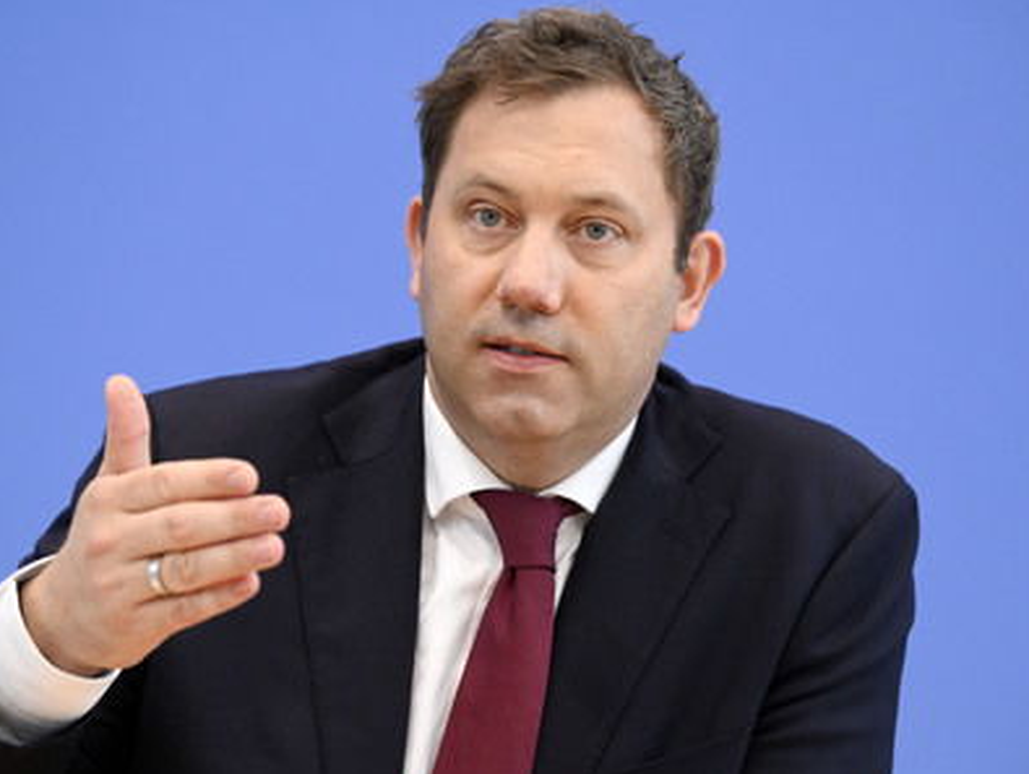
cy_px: 388
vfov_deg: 10.8
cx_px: 481
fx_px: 4076
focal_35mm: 137
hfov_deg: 14.4
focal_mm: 125
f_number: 4
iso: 4000
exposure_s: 1/1250
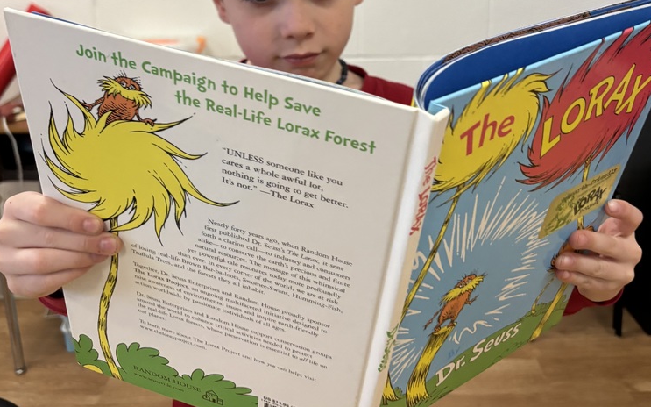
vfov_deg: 32.8
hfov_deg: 51.6
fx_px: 674
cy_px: 92
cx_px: 320
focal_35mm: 38
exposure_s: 1/60
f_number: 1.6
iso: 320
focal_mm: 5.96
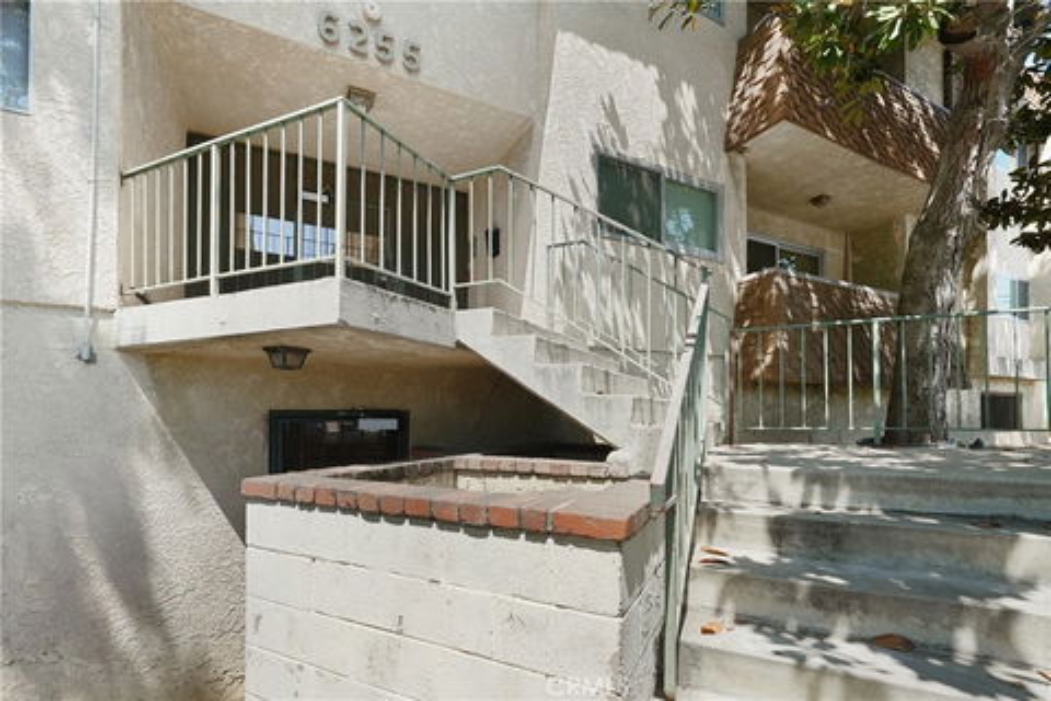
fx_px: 467
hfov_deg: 96.7
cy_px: 350
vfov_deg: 73.7
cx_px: 526
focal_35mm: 16
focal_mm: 16
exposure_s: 1/8
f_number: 11
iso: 400
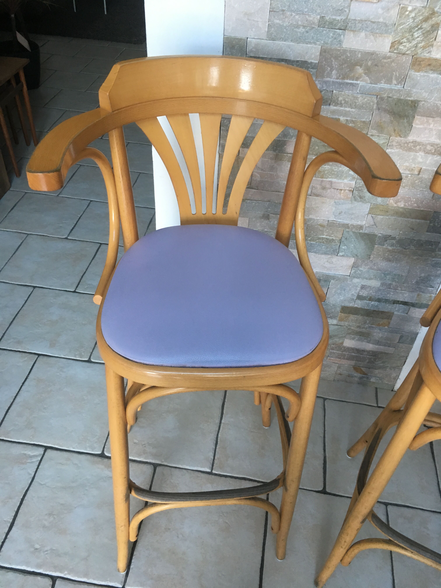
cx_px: 220
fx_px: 493
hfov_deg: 48.2
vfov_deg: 61.7
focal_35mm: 29
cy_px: 294
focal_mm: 4.15
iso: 125
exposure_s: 1/33
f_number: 2.2
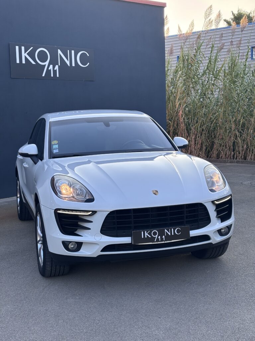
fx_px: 511
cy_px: 170
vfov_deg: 36.8
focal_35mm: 52
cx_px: 128
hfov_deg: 28.0
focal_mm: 5.96
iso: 32
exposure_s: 1/337
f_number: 1.6
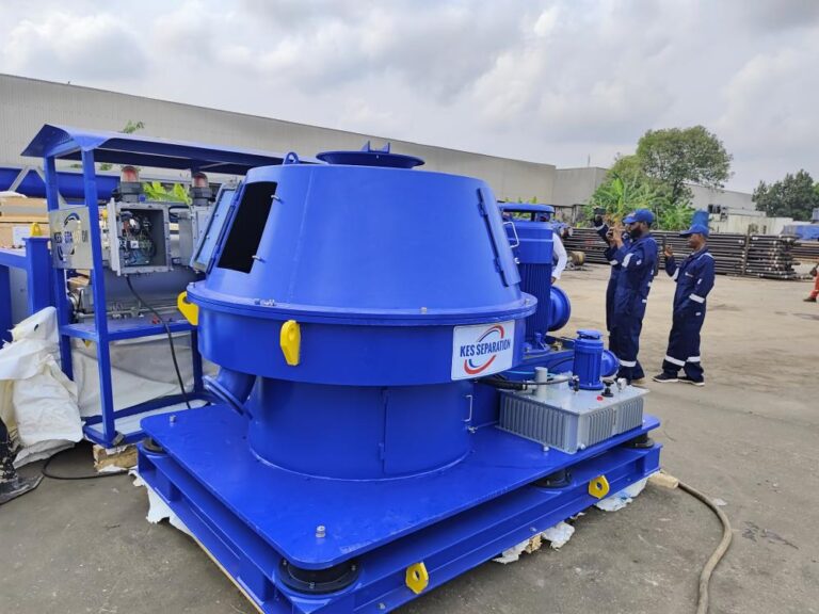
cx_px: 410
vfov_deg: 56.8
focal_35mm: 24
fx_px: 568
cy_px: 307
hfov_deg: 71.6
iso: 50
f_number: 1.88
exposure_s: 1/1189
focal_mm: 5.56
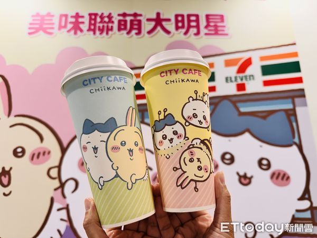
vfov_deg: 56.8
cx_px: 158
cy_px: 119
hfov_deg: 71.6
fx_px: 220
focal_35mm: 24
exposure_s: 1/120
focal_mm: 6.86
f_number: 1.78
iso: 100
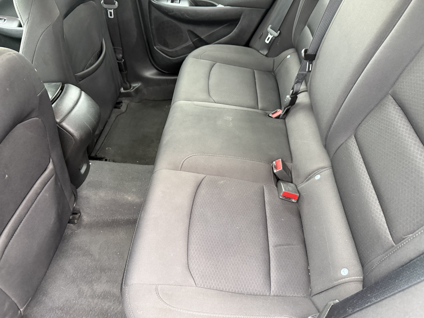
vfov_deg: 56.8
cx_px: 212
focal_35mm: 24
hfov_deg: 71.6
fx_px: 294
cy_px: 159
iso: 640
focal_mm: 6.76
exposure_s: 1/60
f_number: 1.78
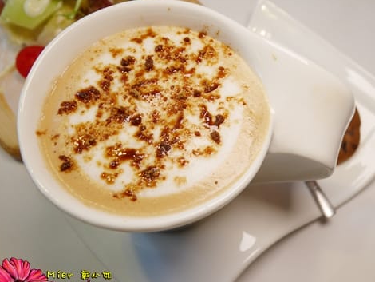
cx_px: 247
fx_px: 369
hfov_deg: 53.0
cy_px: 117
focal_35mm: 34
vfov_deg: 41.7
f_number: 3.5
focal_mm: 12
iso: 200
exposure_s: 1/60
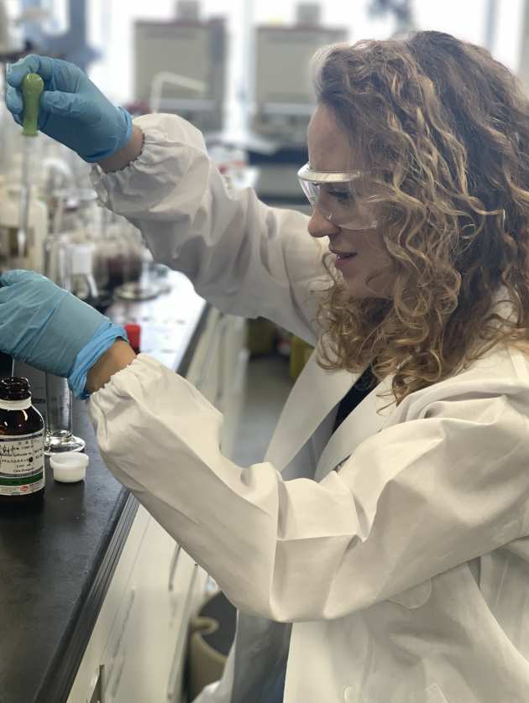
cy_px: 352
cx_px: 264
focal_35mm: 52
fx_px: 1058
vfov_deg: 36.8
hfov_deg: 28.1
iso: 100
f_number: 2.4
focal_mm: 6
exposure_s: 1/100
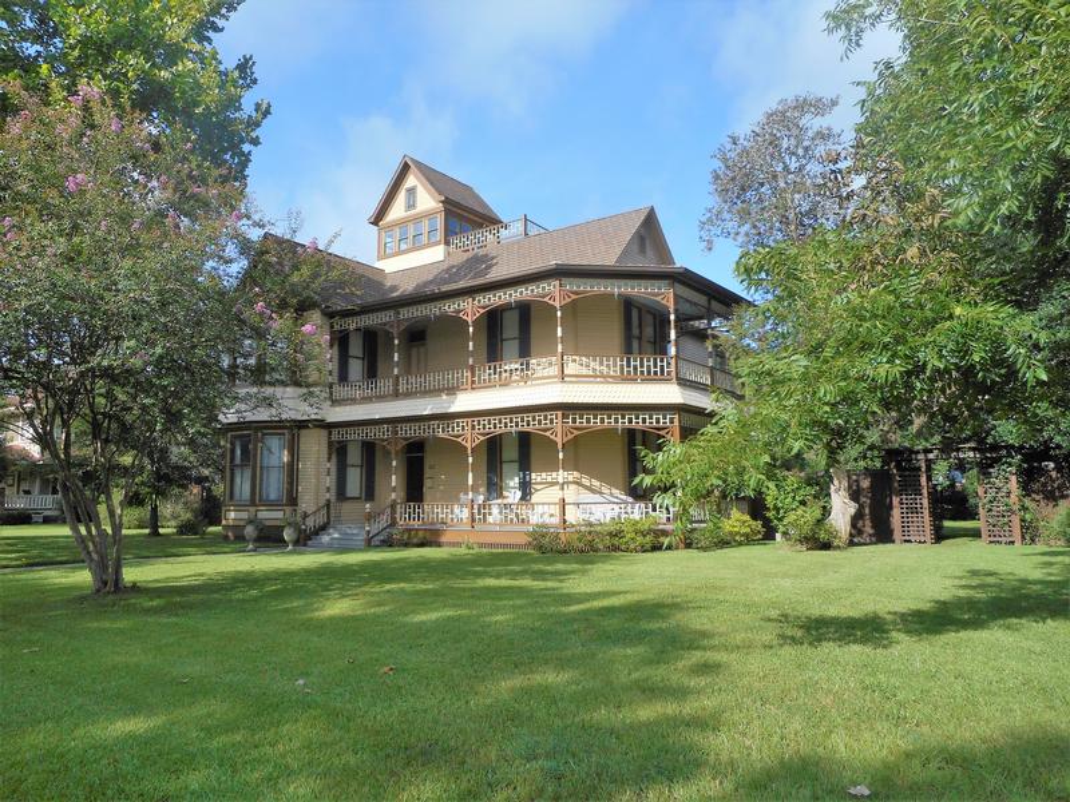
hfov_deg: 69.4
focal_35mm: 25
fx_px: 773
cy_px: 401
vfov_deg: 54.9
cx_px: 535
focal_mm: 4.5
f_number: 3.7
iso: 80
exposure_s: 1/640
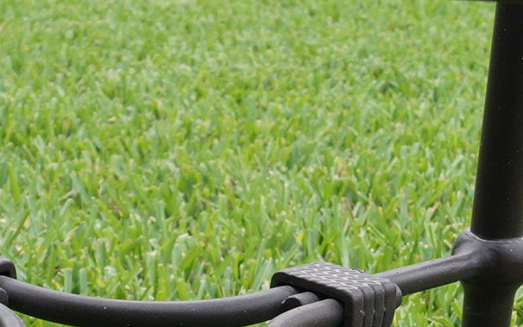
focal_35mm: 111
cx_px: 124
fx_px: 1582
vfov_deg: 11.7
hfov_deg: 18.6
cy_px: 324
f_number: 5.6
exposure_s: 1/125
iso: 100
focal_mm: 18
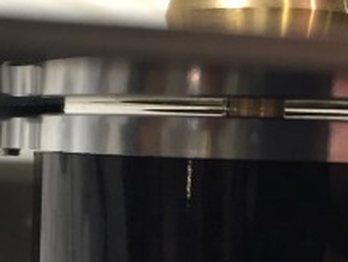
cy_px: 254
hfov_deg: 17.9
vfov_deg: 13.7
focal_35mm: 107
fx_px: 1076
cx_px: -6
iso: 100
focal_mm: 4.15
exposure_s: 1/33
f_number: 2.2
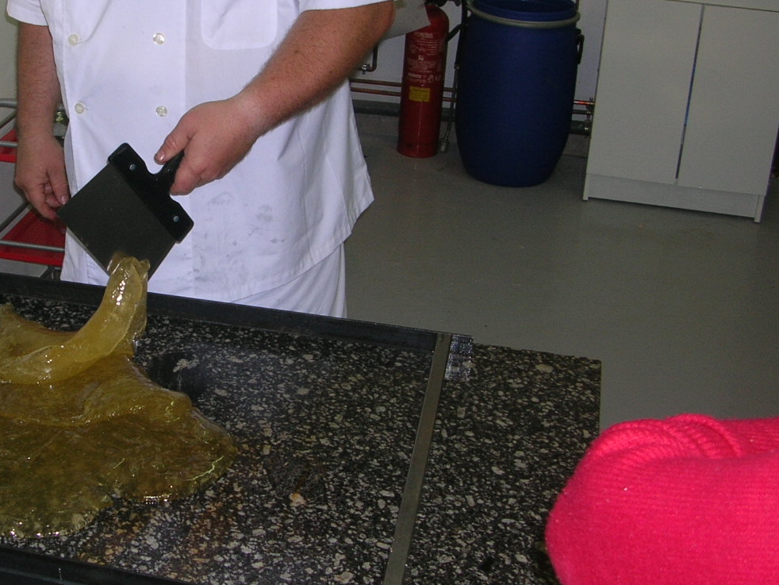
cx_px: 234
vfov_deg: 25.7
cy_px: 282
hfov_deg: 33.4
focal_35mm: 57
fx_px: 1283
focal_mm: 5.8
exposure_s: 1/60.1
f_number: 2.8
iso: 50
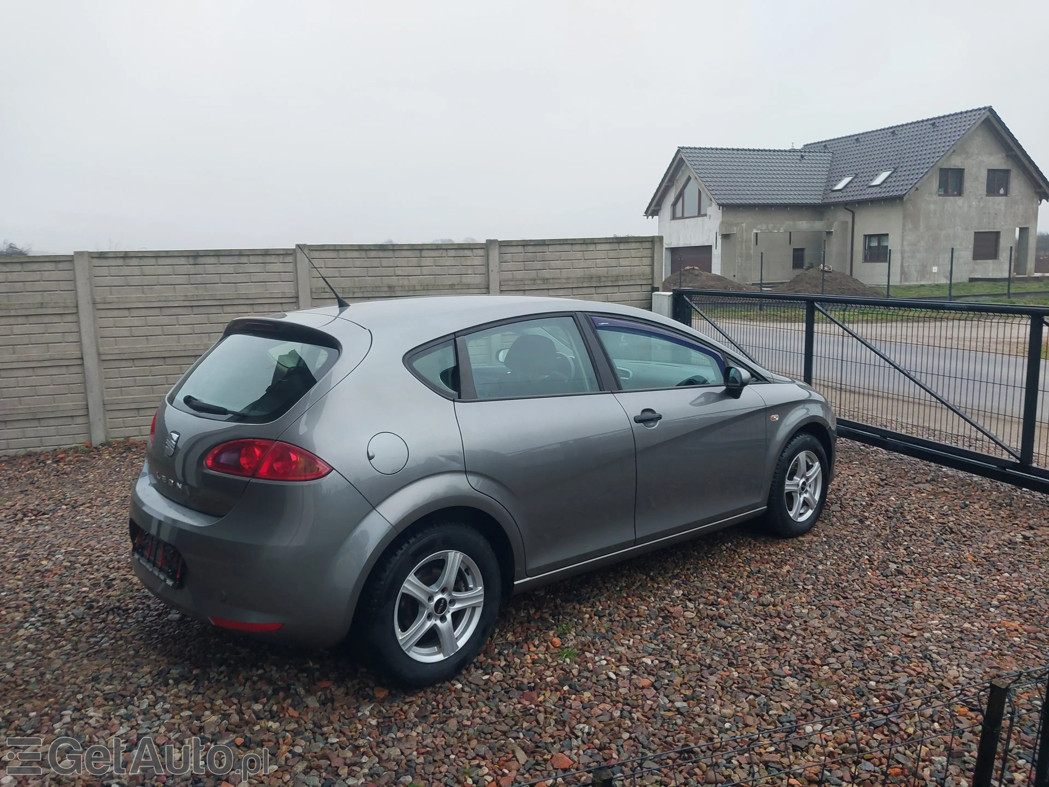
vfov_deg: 46.8
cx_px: 524
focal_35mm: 30
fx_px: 909
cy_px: 394
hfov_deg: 60.0
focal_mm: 4.6
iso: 40
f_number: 1.8
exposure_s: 1/100
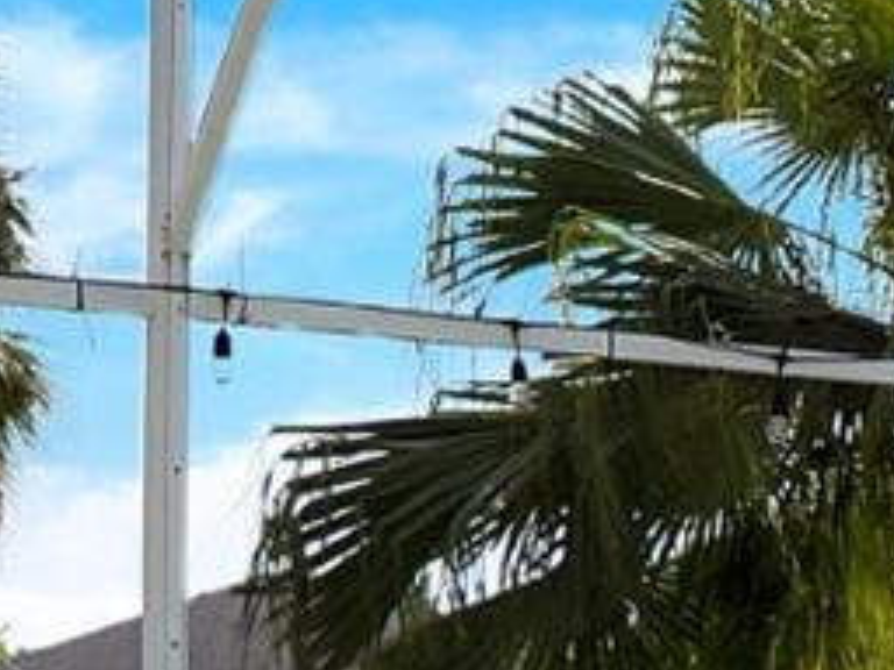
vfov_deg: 10.0
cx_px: 1558
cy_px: 998
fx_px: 3719
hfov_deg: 12.6
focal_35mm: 144
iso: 320
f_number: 2.8
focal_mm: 16
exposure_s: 1/8000
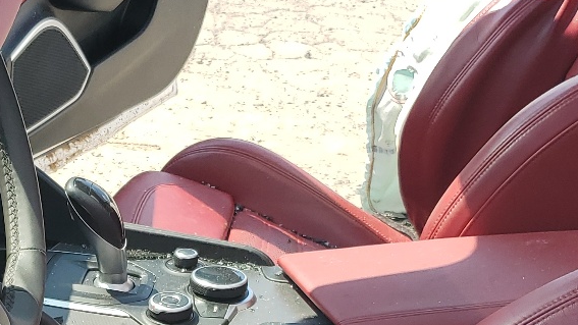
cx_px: 88
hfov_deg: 25.9
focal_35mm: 80
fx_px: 1226
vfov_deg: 14.6
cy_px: 405
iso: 50
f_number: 1.5
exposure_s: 1/1000
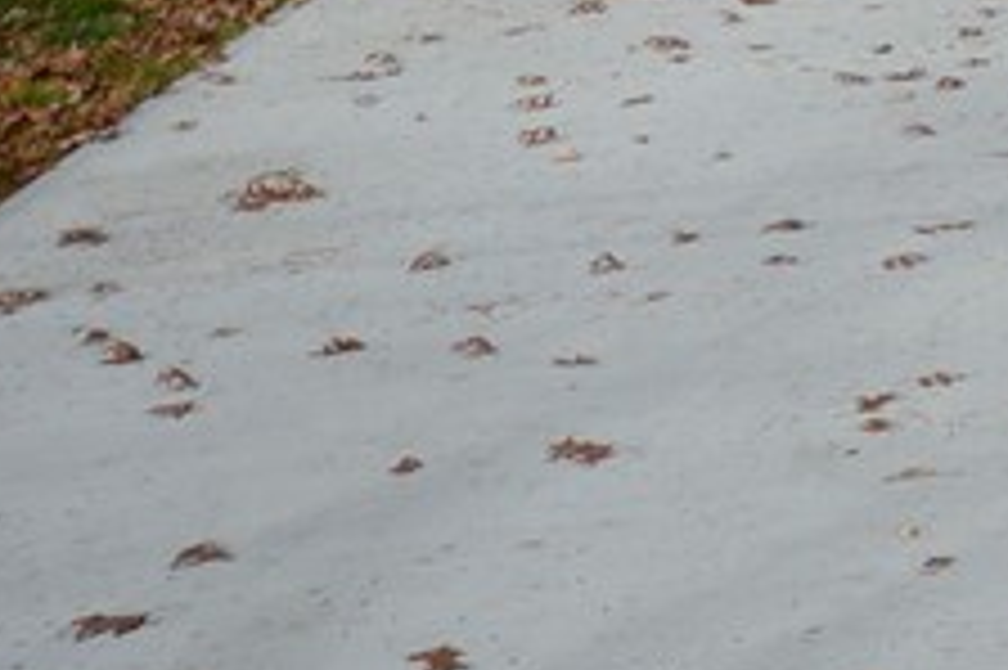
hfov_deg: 11.0
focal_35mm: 160
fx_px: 4477
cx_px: 2374
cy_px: -746
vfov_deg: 8.1
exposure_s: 1/250
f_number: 8
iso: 100
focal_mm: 22
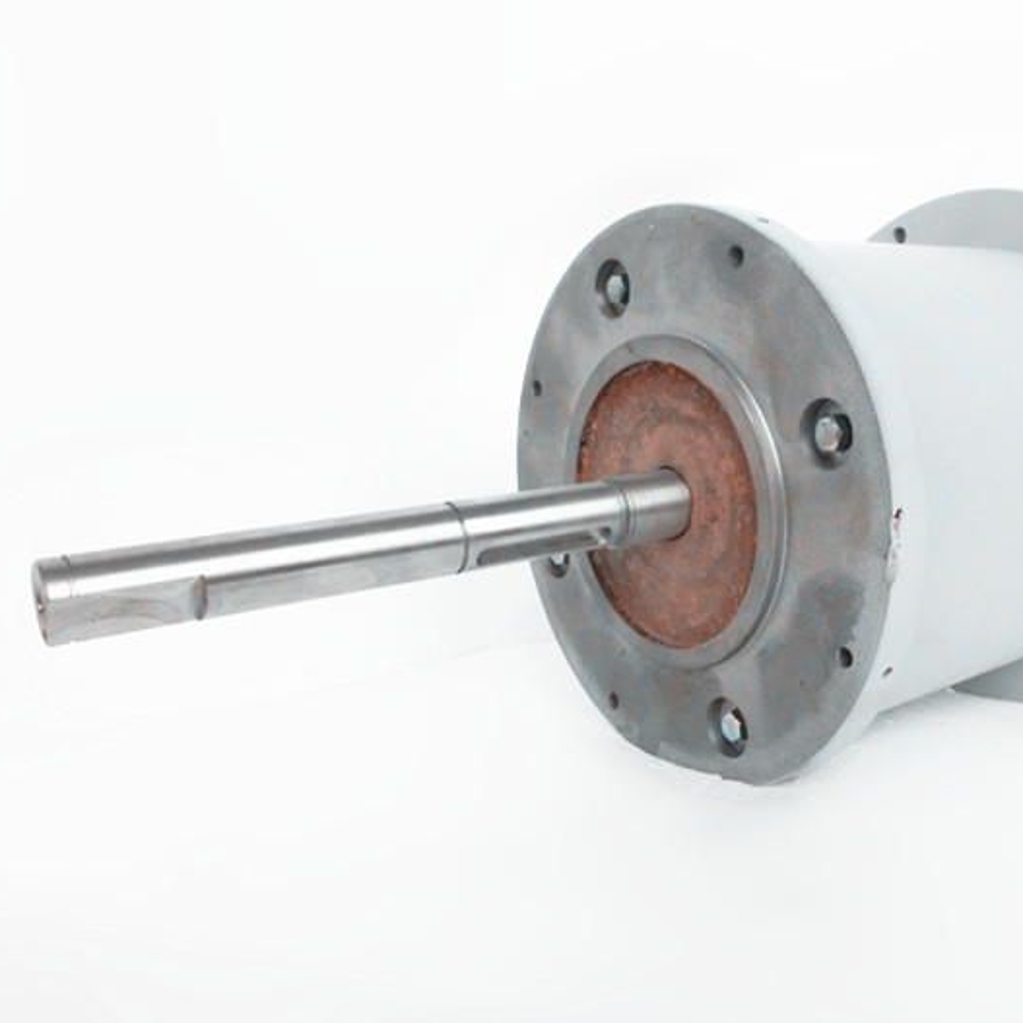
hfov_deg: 54.6
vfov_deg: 55.6
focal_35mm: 29
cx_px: 676
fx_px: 970
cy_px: 501
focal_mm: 4.24
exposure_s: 1/125
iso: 500
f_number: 7.9
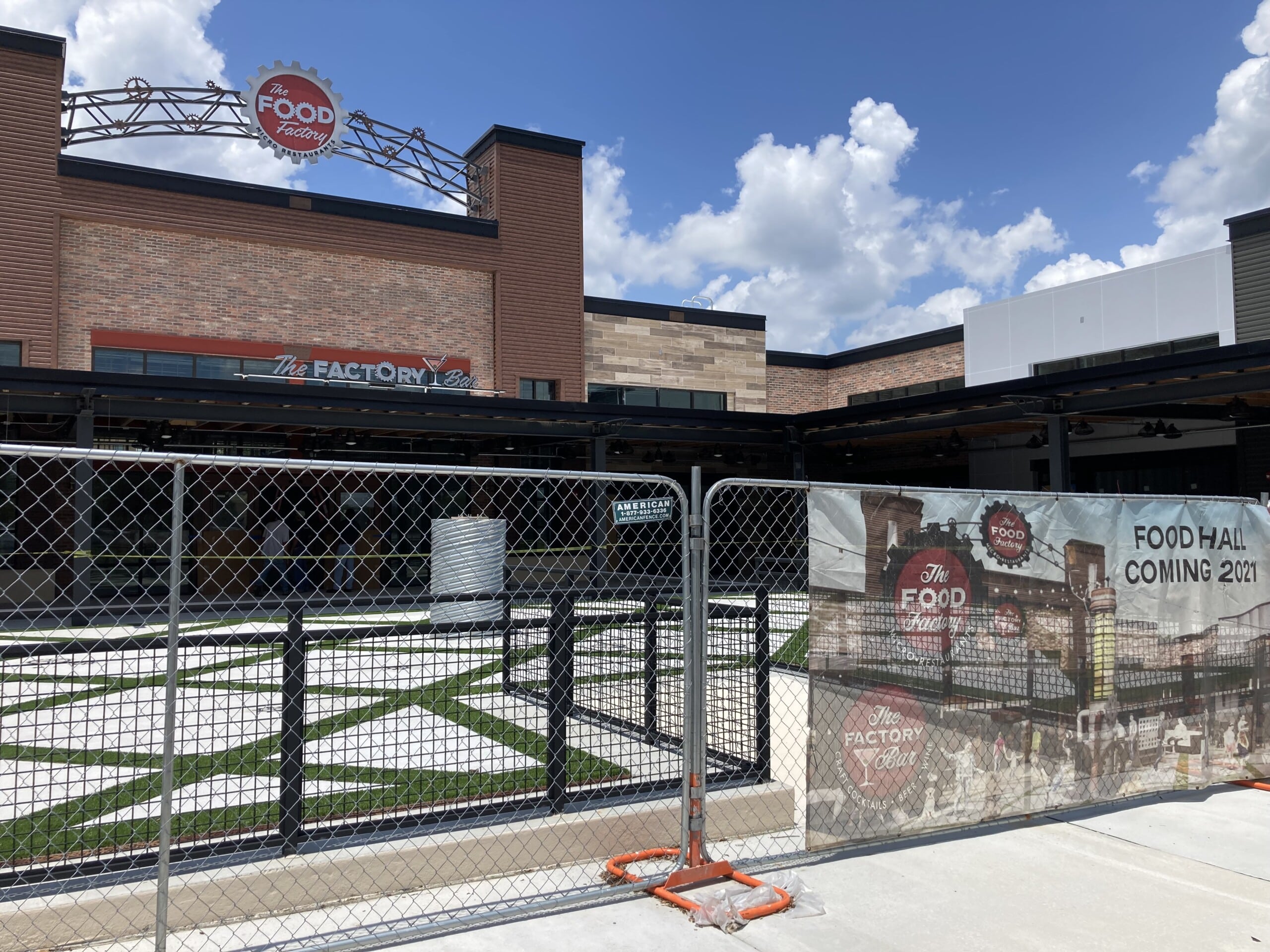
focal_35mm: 28
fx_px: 1027
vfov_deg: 49.7
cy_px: 476
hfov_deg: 63.4
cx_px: 635
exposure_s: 1/2703
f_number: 1.8
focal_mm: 3.99
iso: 20
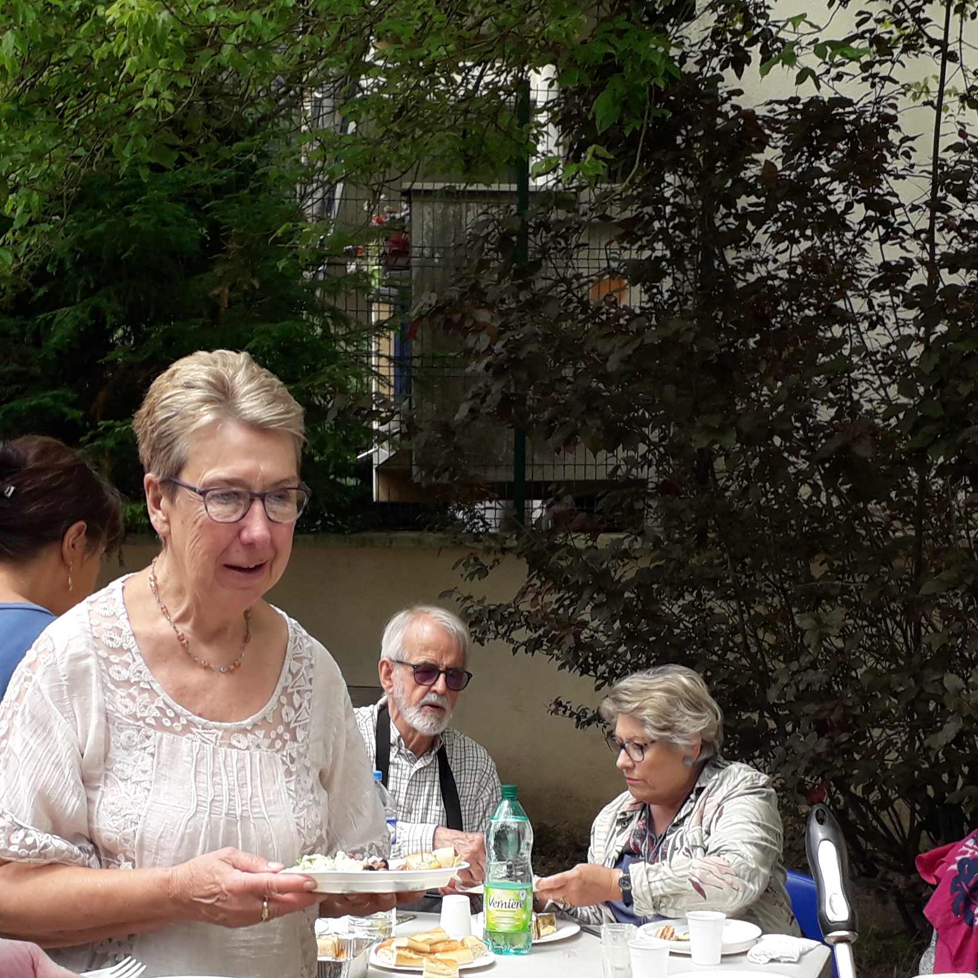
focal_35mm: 59
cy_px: 671
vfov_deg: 28.8
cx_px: 426
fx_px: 1886
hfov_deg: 29.0
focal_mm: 3.6
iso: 40
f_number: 1.9
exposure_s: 1/420
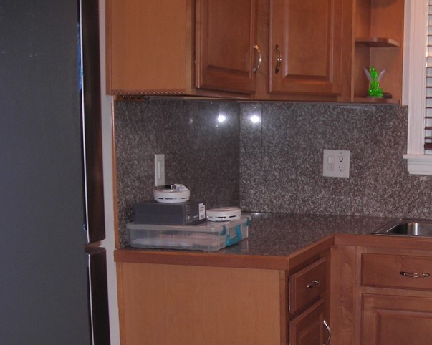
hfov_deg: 29.3
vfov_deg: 23.9
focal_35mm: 63
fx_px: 805
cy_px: 262
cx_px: 355
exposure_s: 1/60.1
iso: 69
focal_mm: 6.3
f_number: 3.2
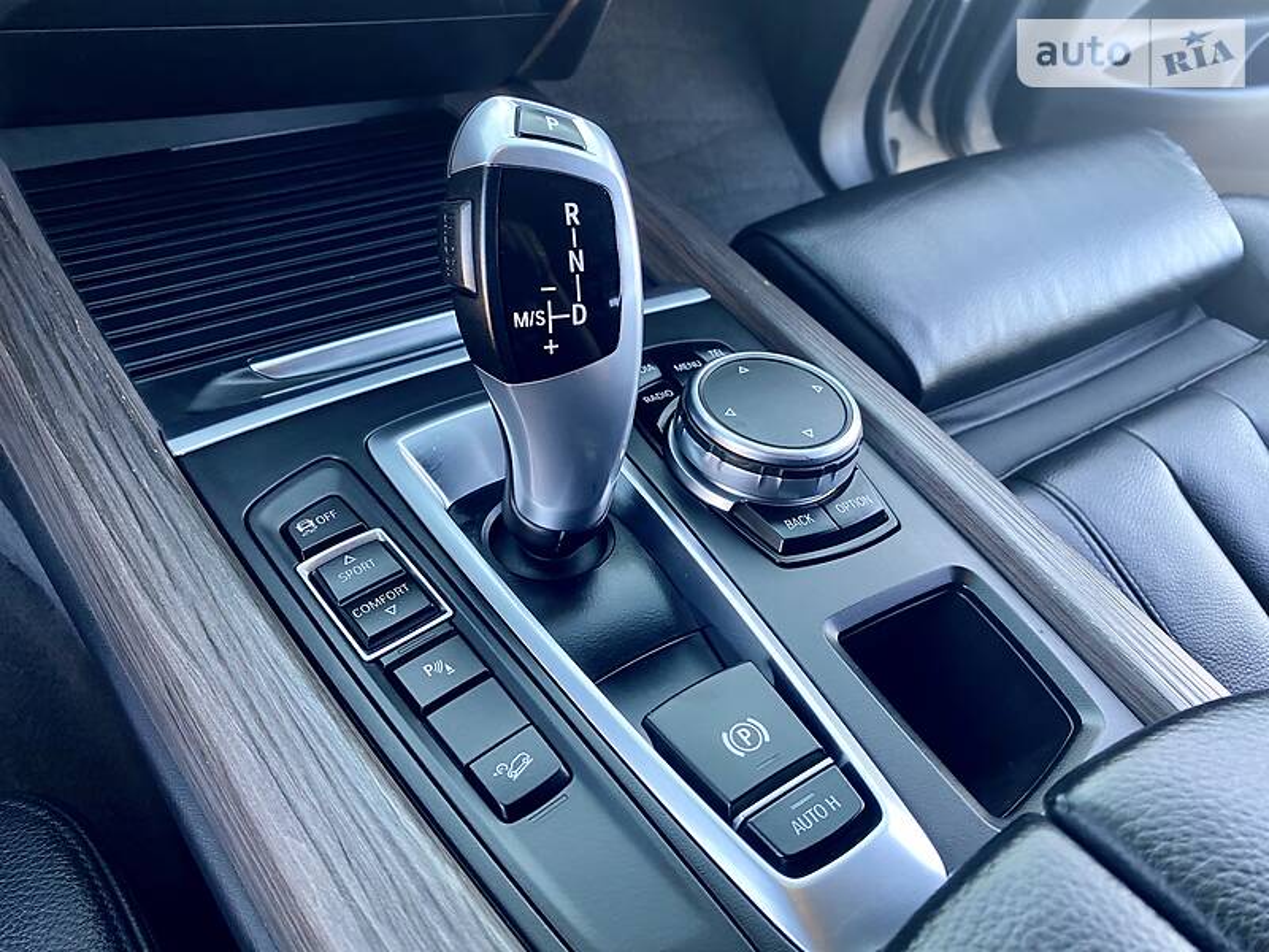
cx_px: 634
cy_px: 476
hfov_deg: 67.3
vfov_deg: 53.1
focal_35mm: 26
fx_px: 953
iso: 125
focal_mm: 4.2
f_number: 1.8
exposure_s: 1/64
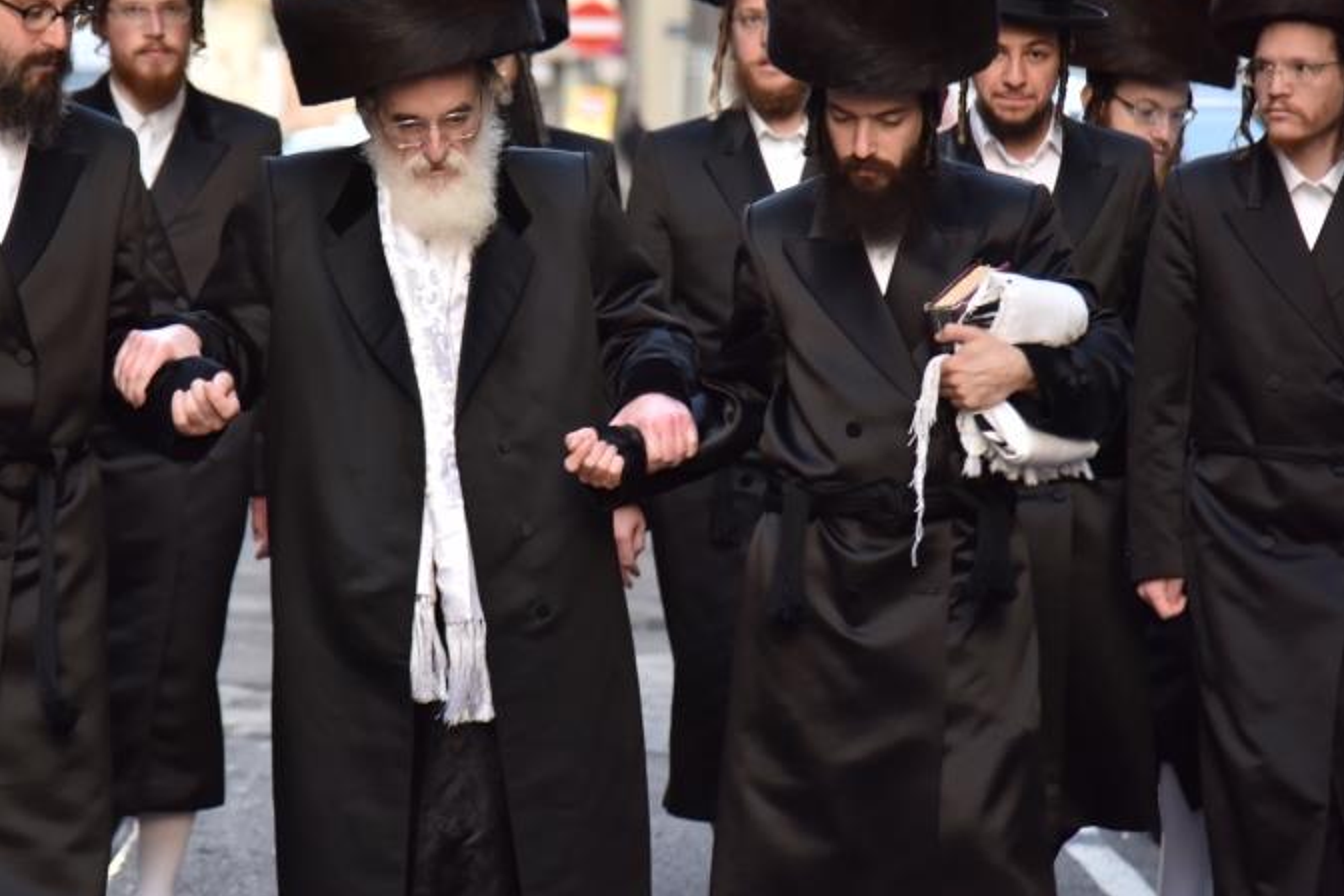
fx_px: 5973
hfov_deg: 12.8
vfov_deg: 8.6
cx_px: 526
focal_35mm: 160
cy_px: 315
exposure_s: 1/160
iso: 800
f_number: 4
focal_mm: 105
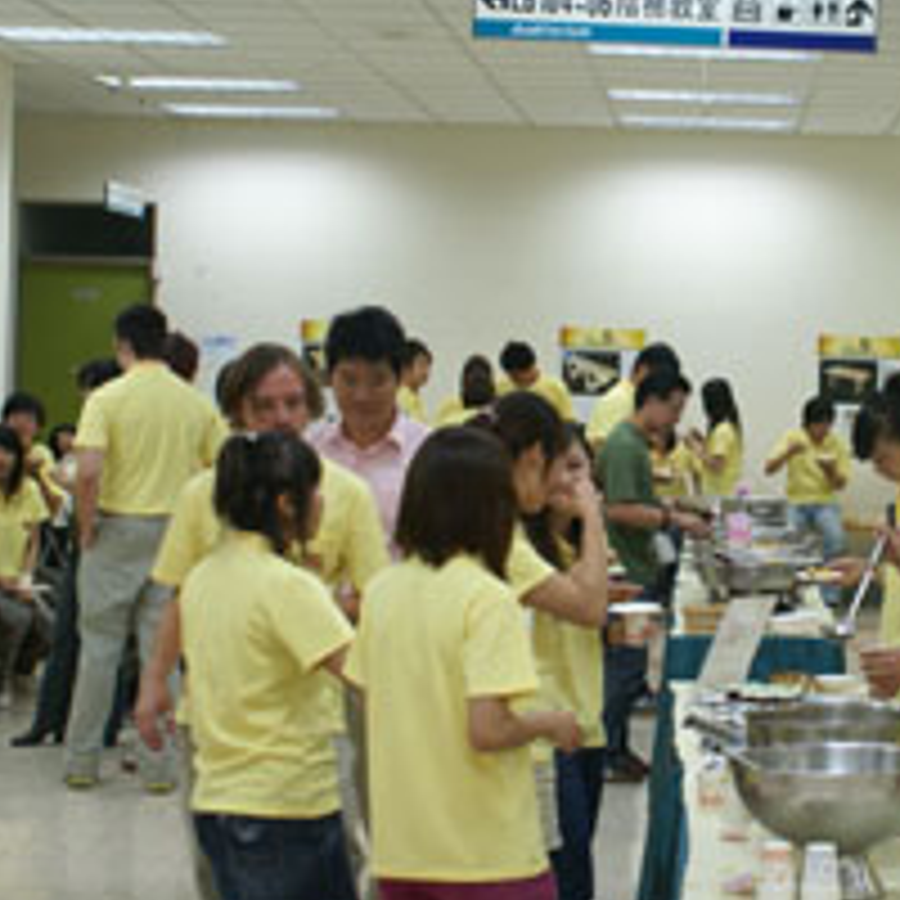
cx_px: 792
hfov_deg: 19.8
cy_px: 380
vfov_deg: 20.2
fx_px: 2530
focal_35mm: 86
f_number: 5
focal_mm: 30
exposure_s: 1/50
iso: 400
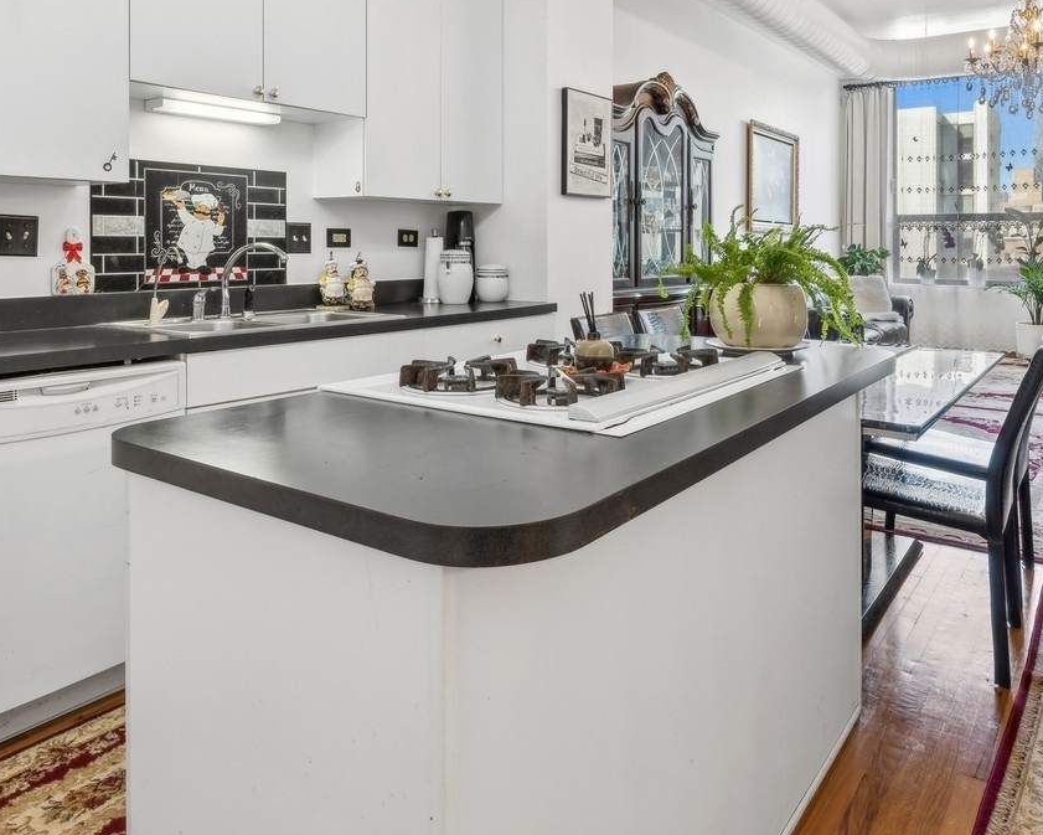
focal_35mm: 25
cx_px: 549
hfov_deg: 68.0
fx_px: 772
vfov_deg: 55.5
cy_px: 269
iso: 200
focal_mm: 14
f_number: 9.5
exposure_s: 1/15
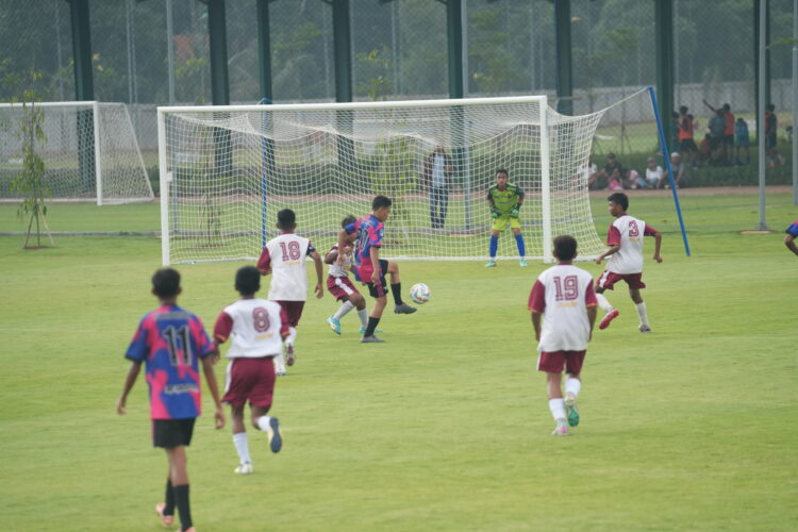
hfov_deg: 10.3
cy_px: 266
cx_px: 399
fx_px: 4433
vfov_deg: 6.9
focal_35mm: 200
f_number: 3.5
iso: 1250
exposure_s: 1/5000
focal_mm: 200
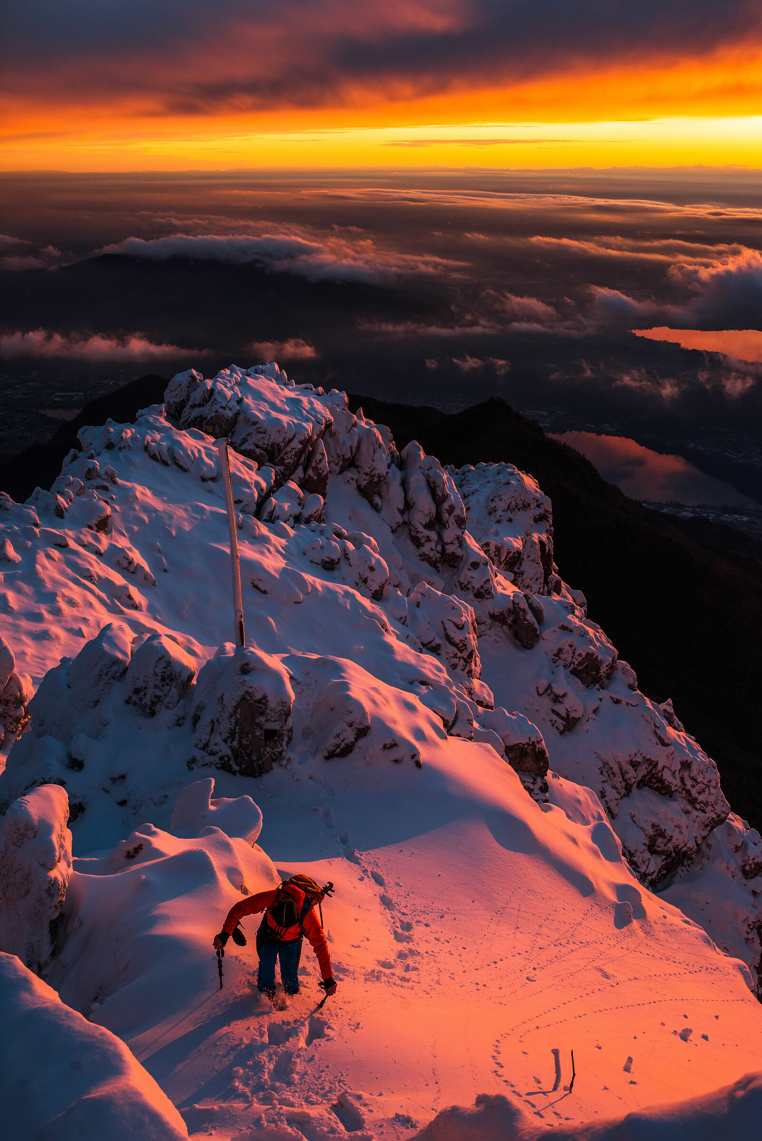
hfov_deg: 37.9
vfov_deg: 54.4
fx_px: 1110
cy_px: 570
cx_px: 381
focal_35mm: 35
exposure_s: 1/200
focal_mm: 35
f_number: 7.1
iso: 125
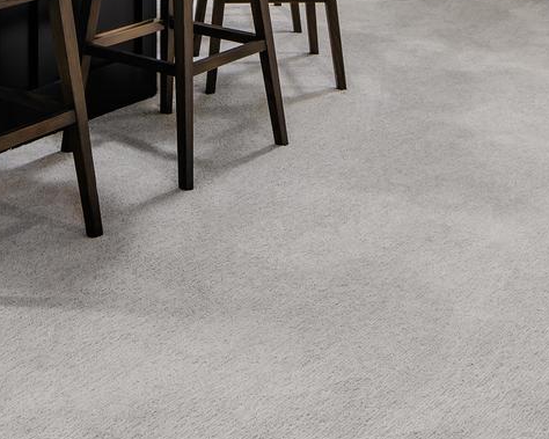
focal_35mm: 77
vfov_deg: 18.5
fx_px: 1251
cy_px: -135
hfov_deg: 24.5
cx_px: 138
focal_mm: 19
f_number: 10
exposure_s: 1/200
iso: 200
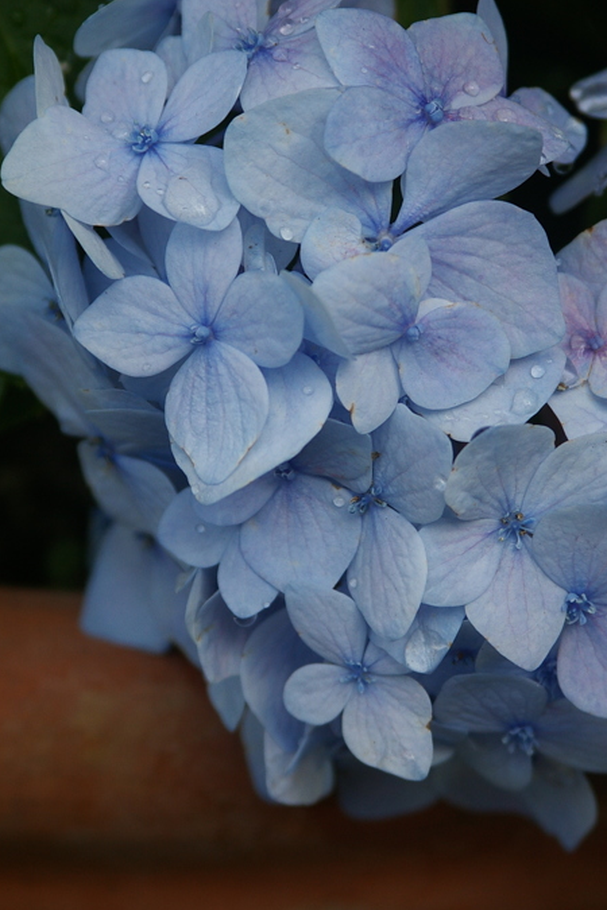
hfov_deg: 5.7
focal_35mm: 239
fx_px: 6038
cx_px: 503
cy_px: 457
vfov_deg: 8.6
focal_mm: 105
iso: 200
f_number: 6.7
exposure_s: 1/350
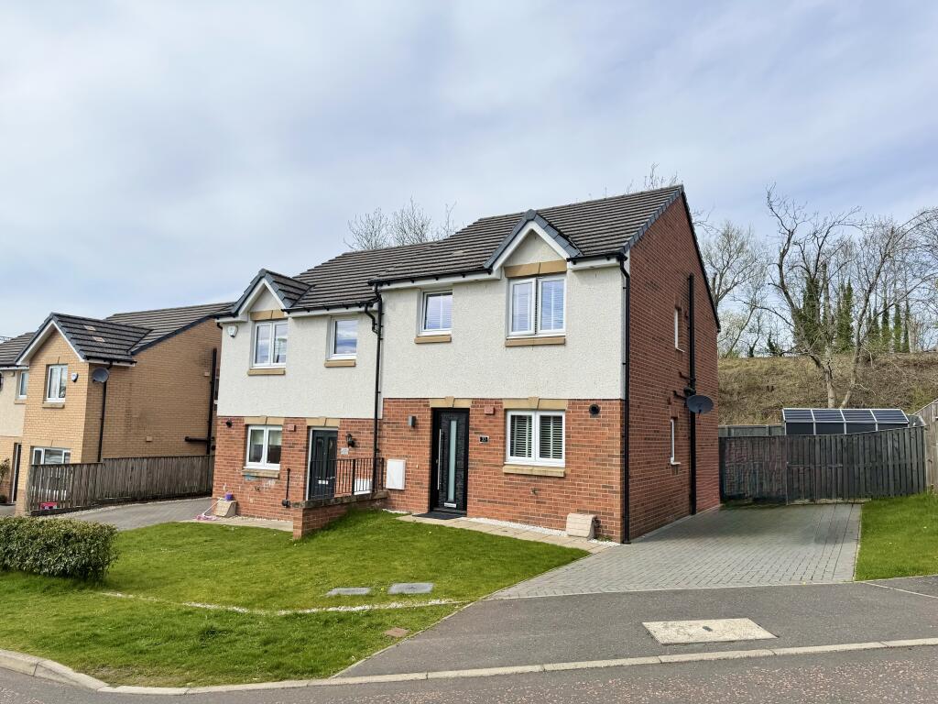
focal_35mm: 24
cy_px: 352
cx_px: 469
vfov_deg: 56.8
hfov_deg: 71.6
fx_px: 650
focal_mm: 6.76
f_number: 1.78
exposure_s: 1/4975
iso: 80
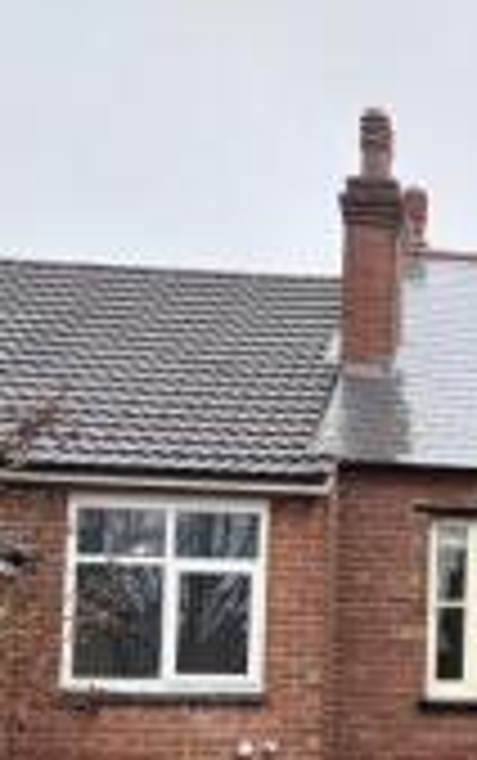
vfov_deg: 21.3
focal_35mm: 95
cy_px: 690
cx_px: 1060
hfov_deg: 11.8
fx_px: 1971
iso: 50
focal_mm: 5.96
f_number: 1.6
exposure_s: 1/164
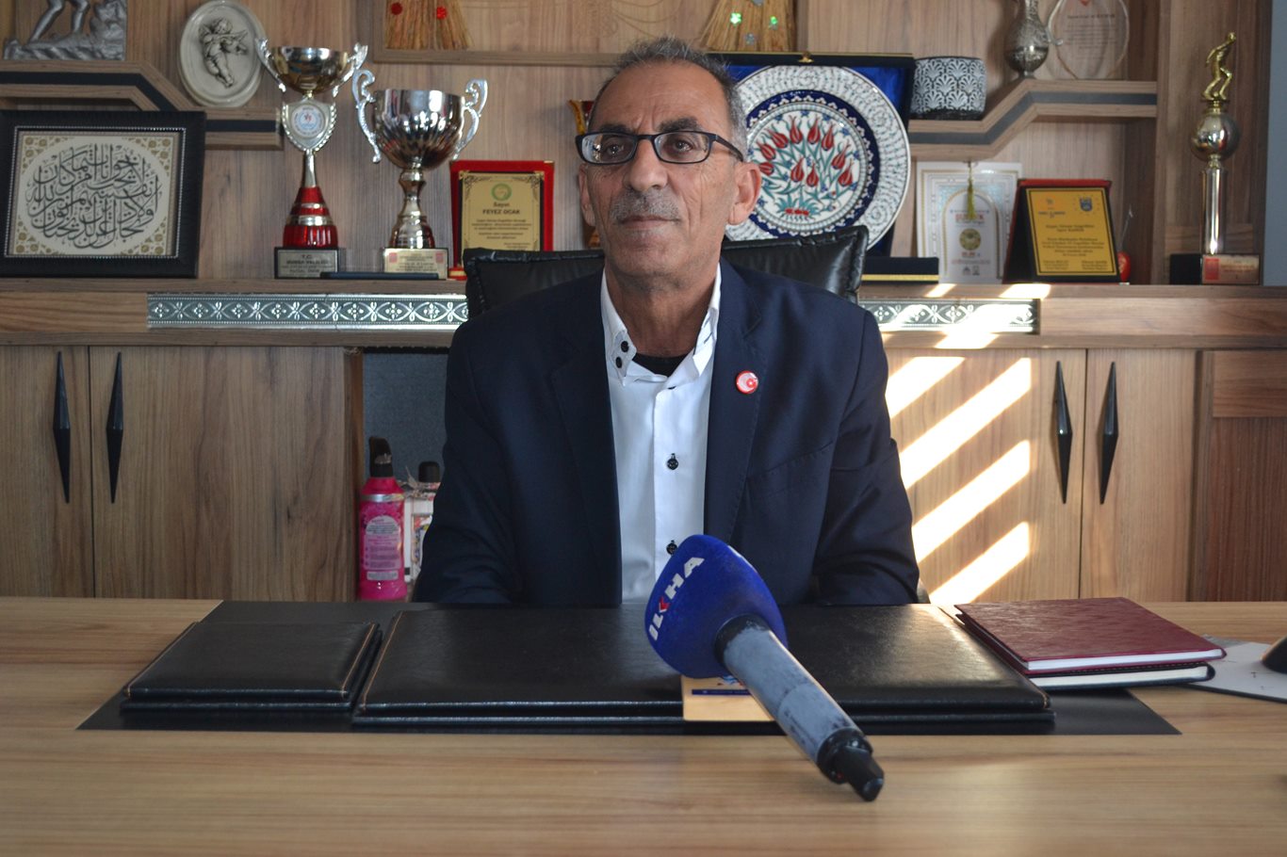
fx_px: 1715
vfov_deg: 28.1
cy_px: 428
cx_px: 644
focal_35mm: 48
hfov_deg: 41.1
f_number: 4.8
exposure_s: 1/60
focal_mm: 32
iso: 720
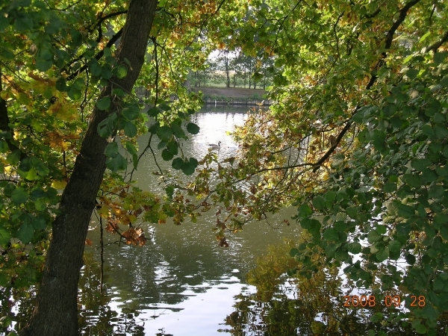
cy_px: 168
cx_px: 224
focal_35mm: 42
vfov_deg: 34.3
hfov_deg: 44.8
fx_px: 544
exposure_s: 1/58.6
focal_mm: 8.7
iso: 50
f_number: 3.6
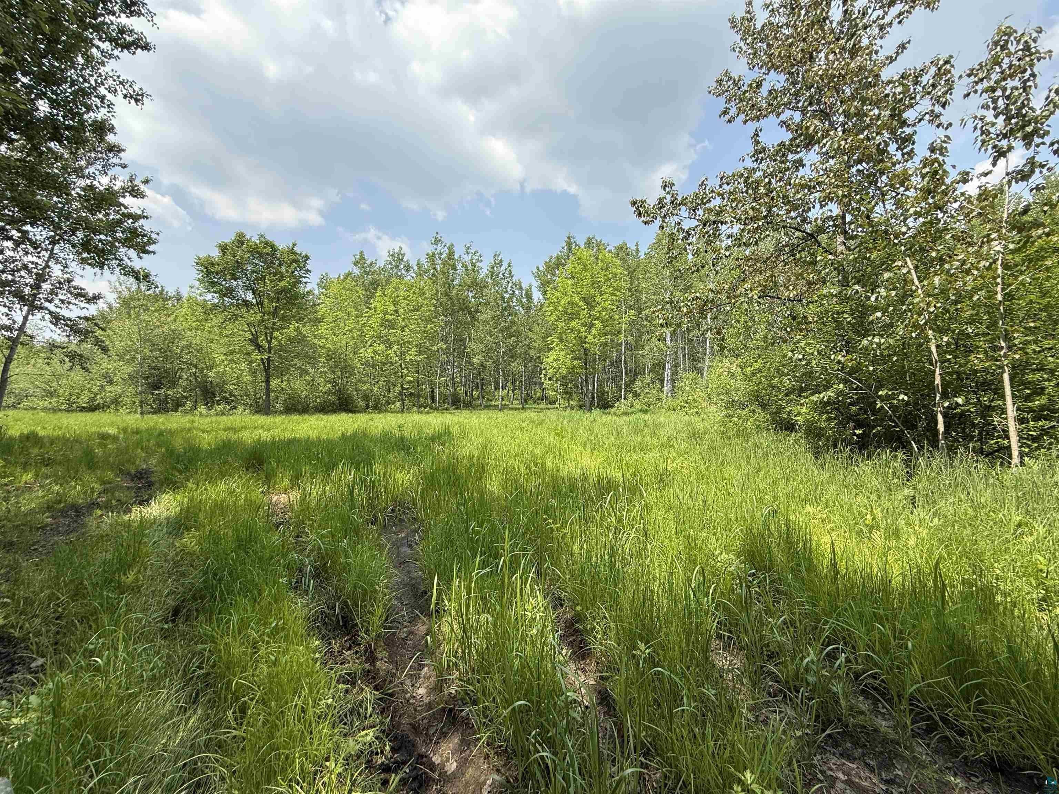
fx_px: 428
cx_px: 530
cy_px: 397
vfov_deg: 85.7
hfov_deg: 102.1
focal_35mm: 14
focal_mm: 2.22
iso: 50
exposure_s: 1/1050
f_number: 2.2
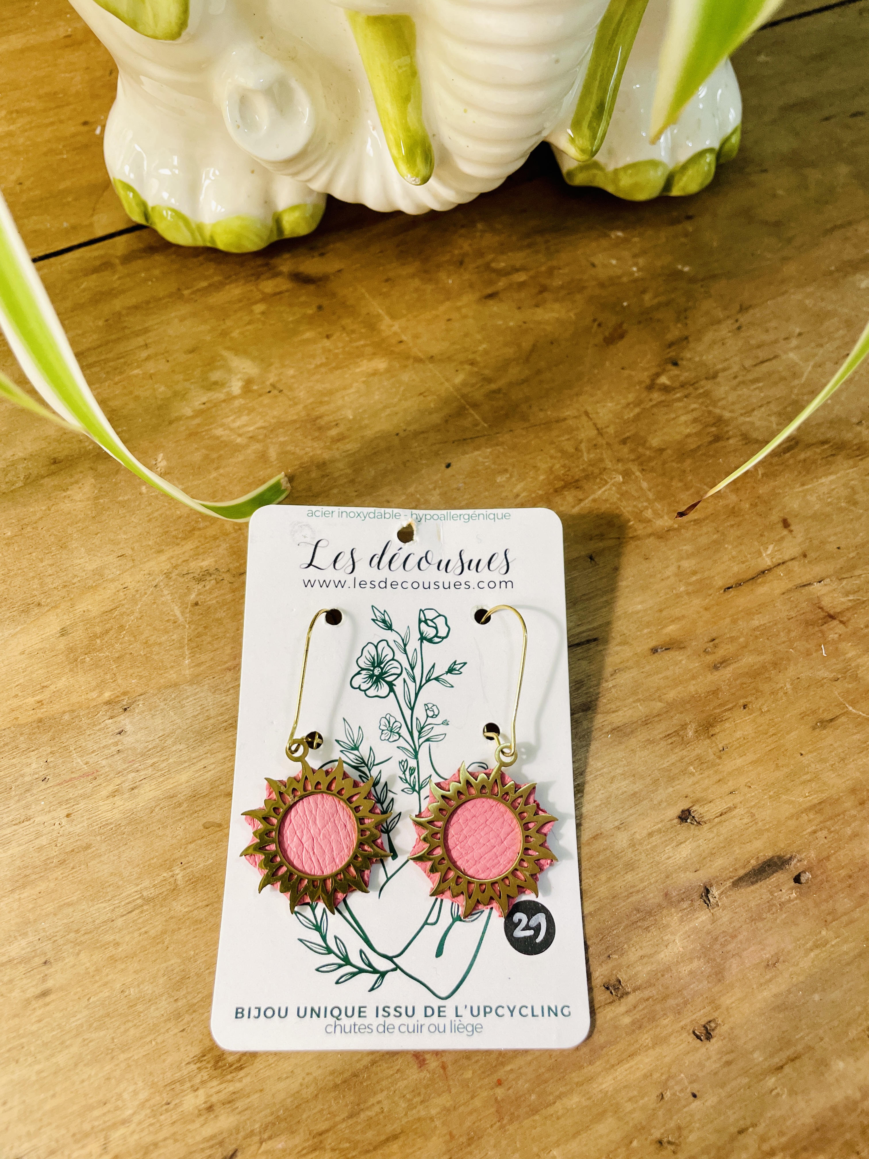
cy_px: 580
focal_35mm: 26
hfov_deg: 53.1
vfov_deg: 67.3
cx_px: 434
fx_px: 870
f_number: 1.6
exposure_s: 1/100
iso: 125
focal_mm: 4.2
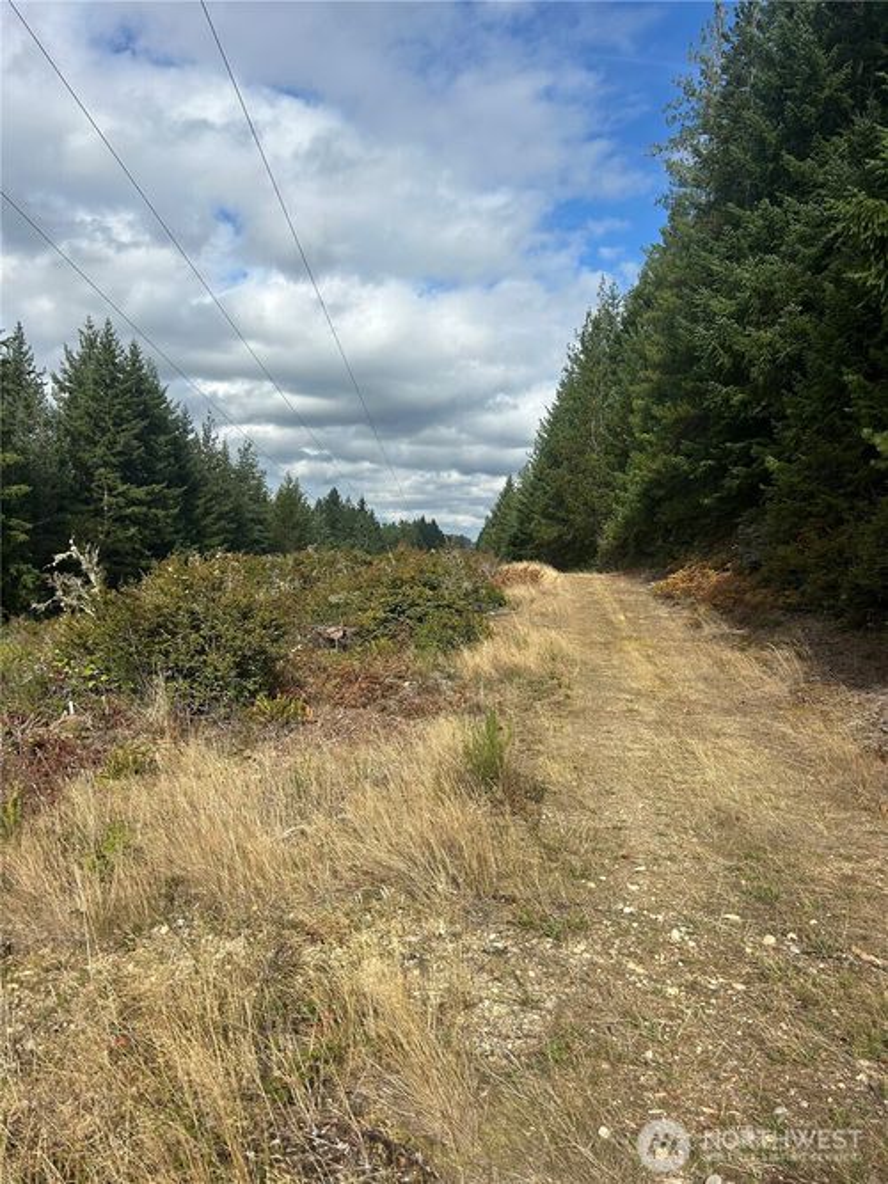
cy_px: 592
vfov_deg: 67.3
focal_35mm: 26
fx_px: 890
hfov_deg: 53.0
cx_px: 444
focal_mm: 5.7
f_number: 1.5
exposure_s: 1/5076
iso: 50
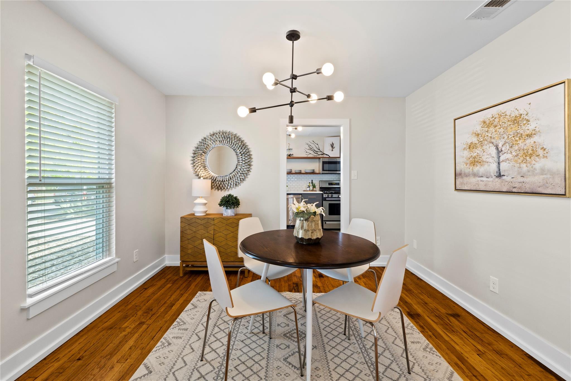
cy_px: 190
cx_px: 286
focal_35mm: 15
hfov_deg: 100.4
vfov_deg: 77.3
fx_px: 238
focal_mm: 10
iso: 250
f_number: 11
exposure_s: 2
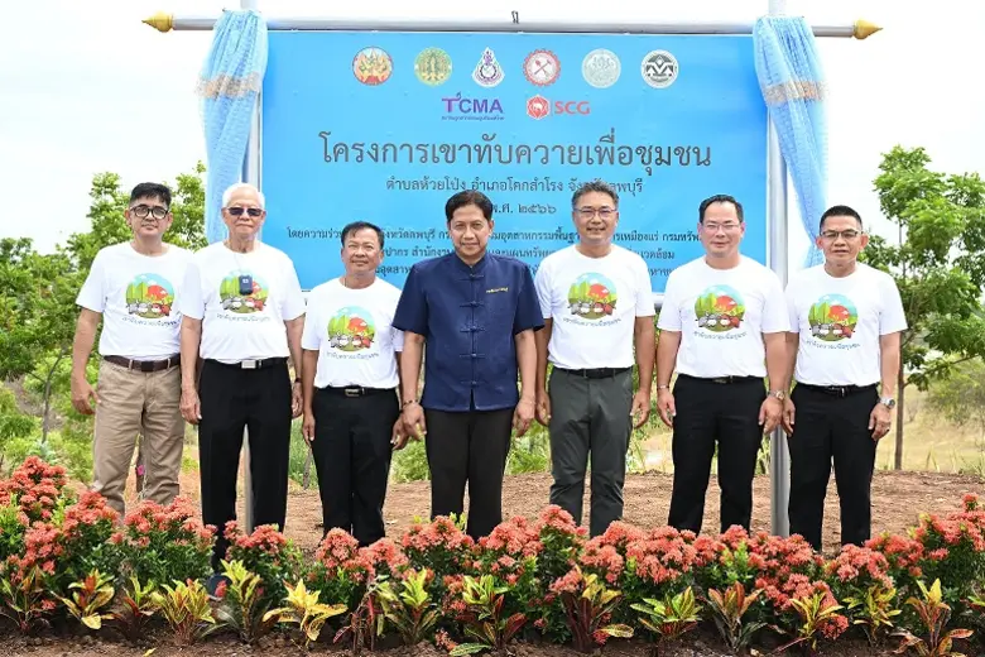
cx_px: 492
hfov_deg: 46.4
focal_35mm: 42
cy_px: 328
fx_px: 1149
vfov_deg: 31.9
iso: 160
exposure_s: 1/250
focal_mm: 42
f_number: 6.3
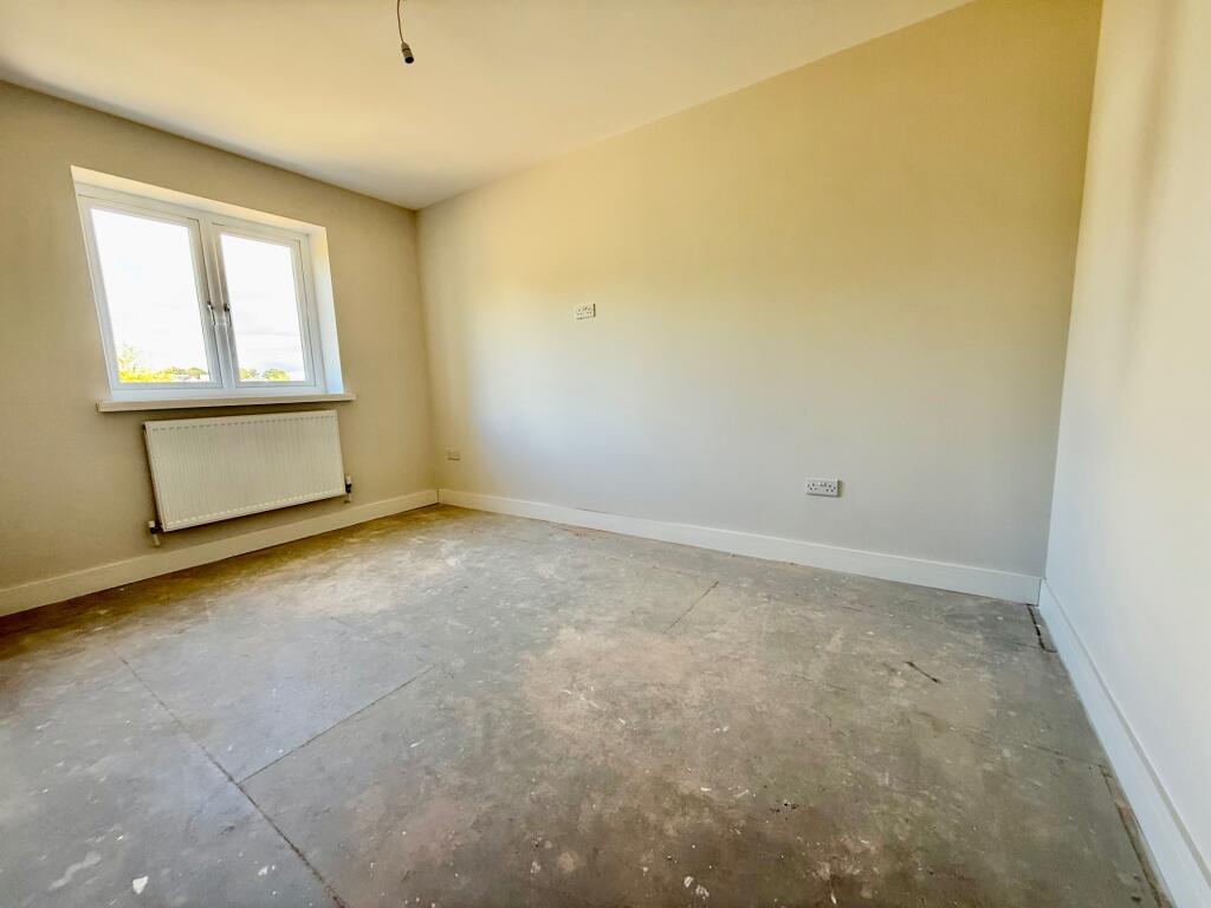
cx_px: 606
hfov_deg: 102.1
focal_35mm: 14
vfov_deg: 85.7
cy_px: 454
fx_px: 490
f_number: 2.2
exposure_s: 1/99
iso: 125
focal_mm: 2.22
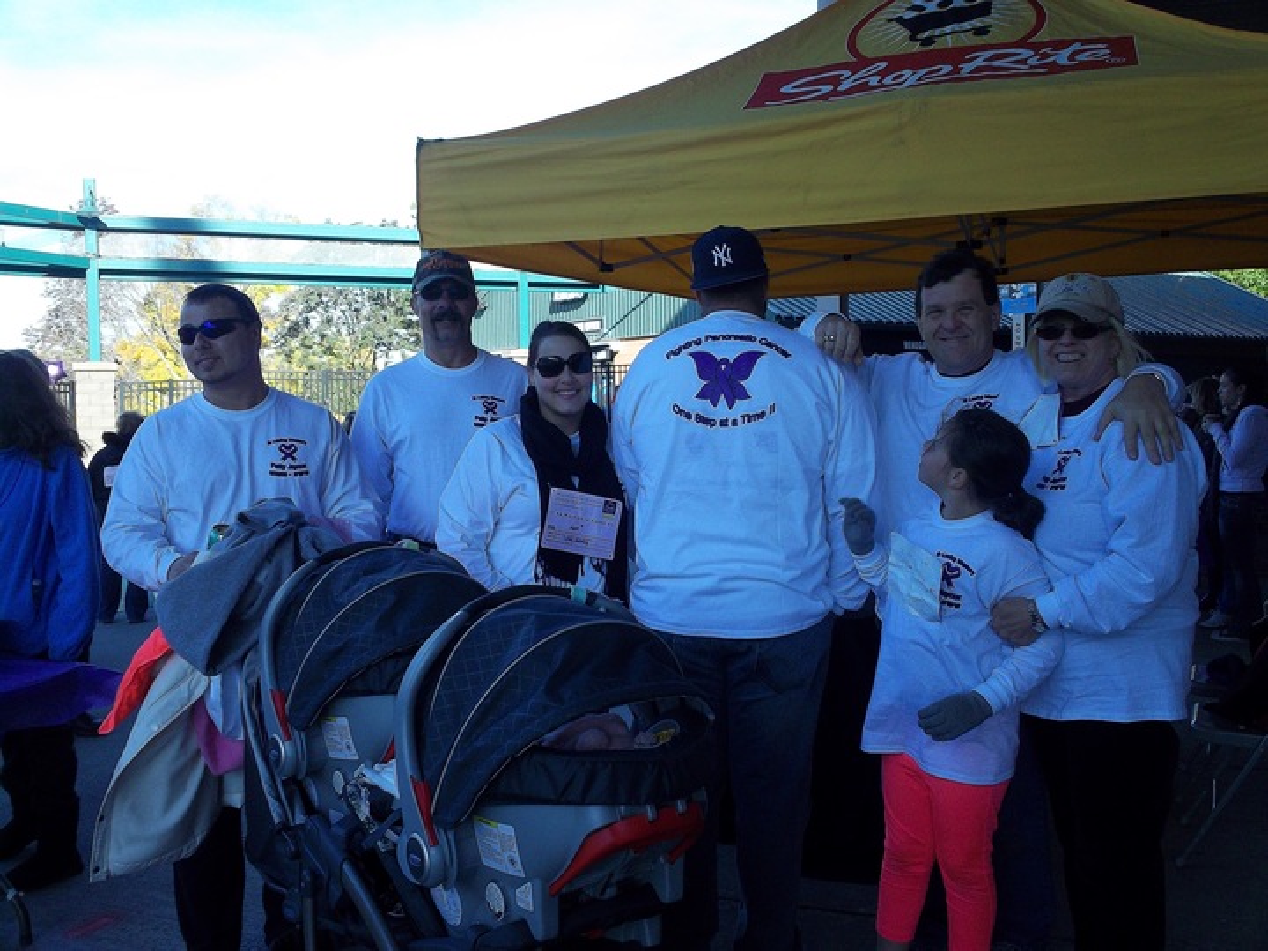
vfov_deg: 37.7
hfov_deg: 49.0
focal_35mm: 38
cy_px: 476
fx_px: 1392
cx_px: 634
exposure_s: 1/160
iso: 80
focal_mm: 6.3
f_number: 4.5
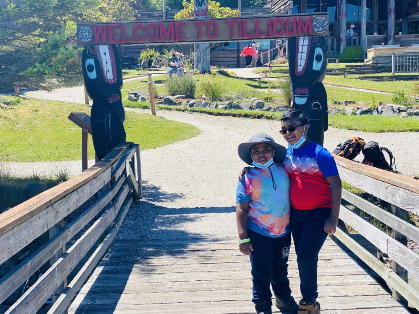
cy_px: 160
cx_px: 210
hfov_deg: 36.2
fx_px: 642
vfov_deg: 27.5
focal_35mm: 53
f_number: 2
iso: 20
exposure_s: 1/1043
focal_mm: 6
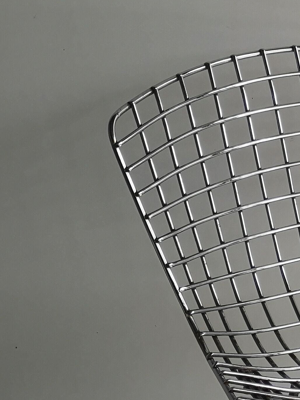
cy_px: 318
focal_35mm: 78
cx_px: 401
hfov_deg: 17.6
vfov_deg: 24.6
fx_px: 902
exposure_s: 1/504
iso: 50
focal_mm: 3.95
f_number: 1.8
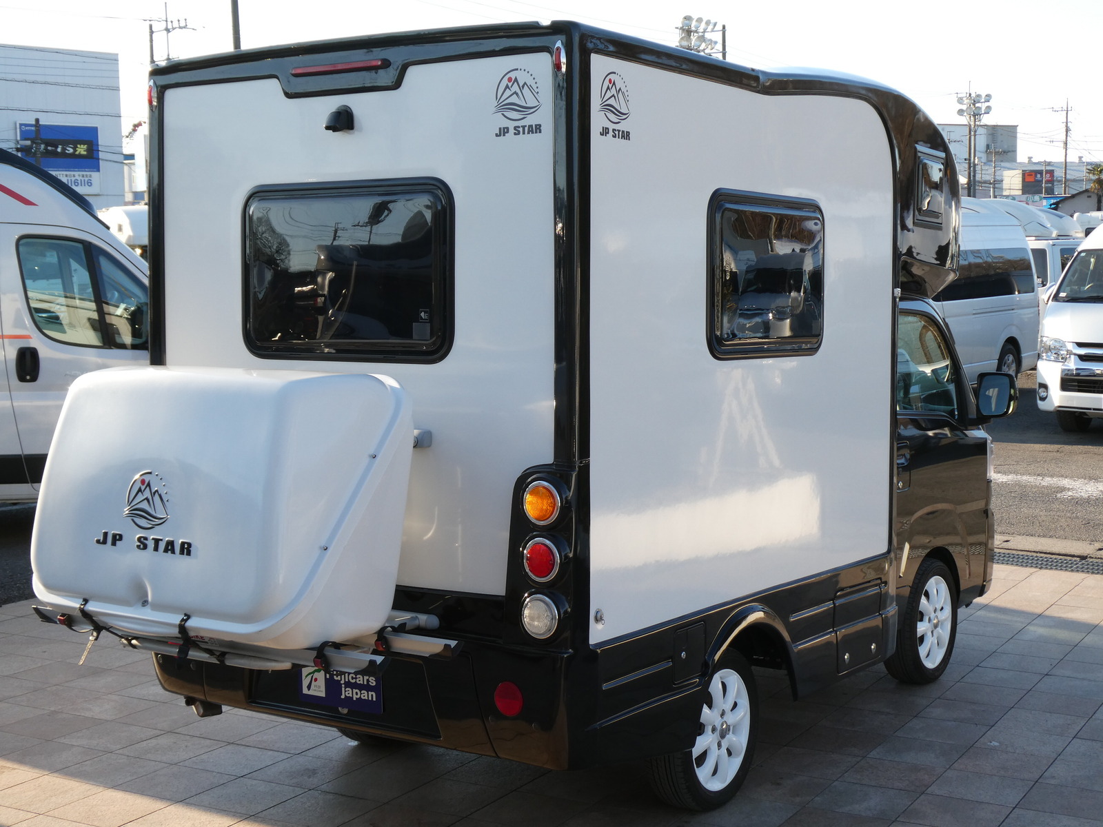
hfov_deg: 38.2
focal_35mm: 50
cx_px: 552
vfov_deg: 29.1
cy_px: 414
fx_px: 1593
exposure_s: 1/160
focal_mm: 9
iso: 80
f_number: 4.1
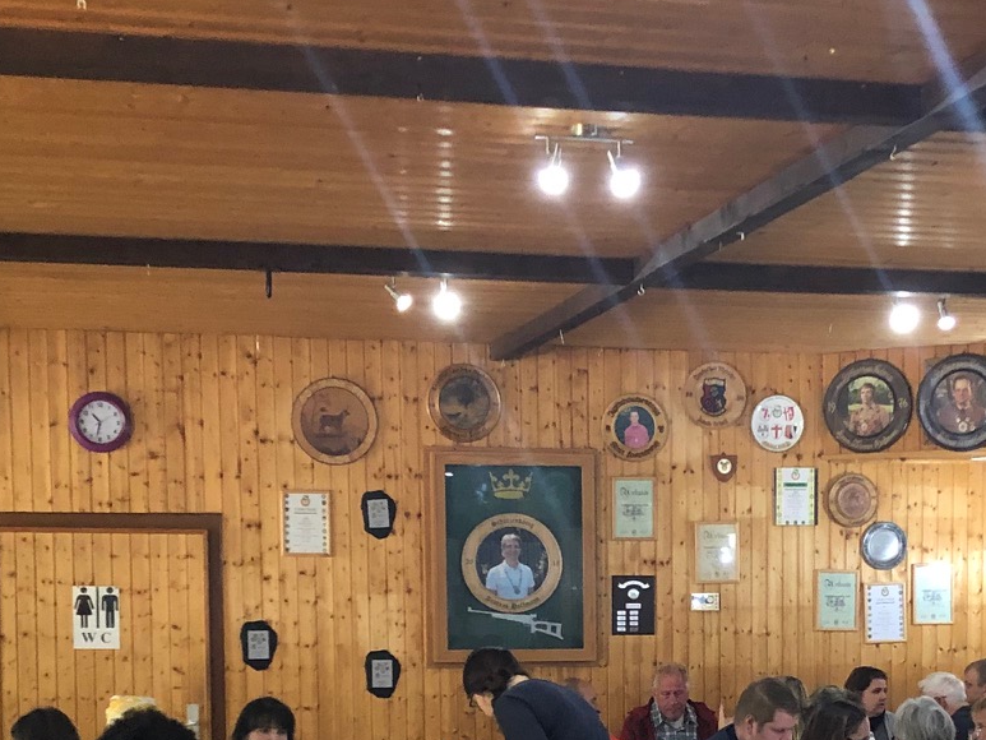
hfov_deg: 26.5
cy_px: 781
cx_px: 667
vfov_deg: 19.5
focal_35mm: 73
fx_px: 2080
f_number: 1.8
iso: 80
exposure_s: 1/7
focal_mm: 3.99
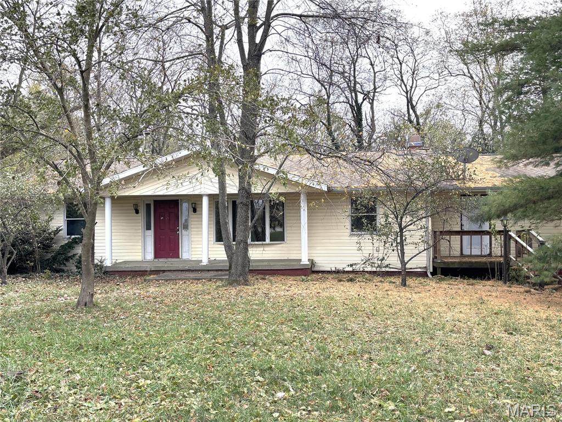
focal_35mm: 34
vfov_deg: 41.8
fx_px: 552
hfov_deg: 54.0
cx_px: 281
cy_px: 211
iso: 50
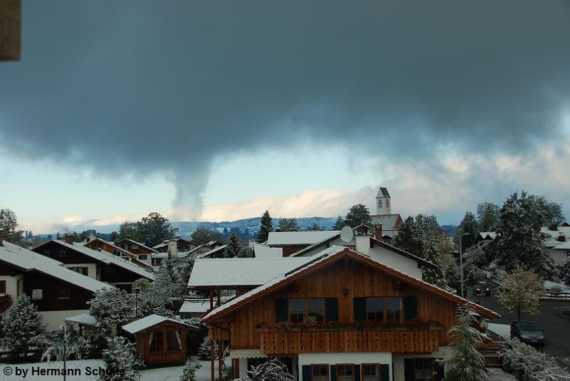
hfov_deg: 41.1
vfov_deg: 28.1
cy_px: 190
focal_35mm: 48
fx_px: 761
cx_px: 285
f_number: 7.1
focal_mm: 32
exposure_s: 1/200
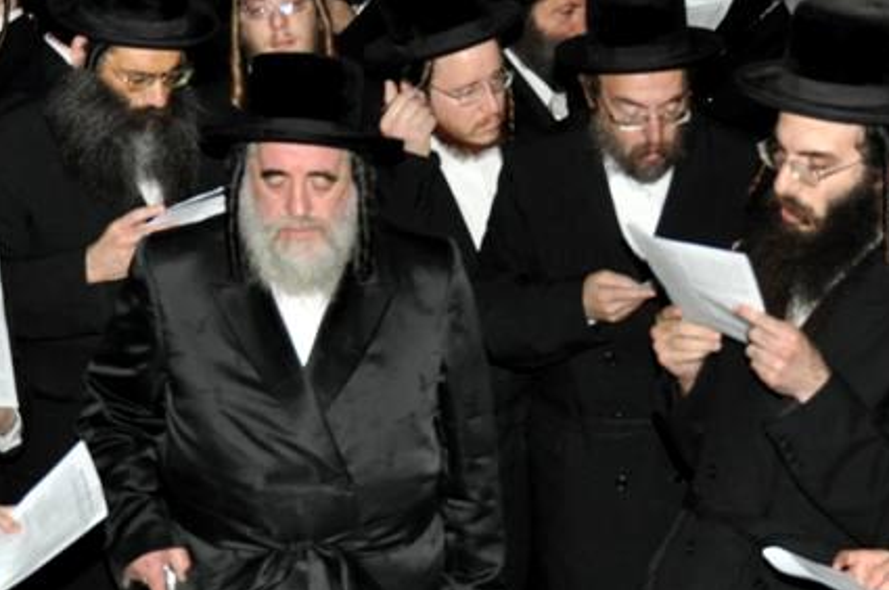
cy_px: 408
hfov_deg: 21.7
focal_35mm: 94
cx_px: 448
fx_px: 2318
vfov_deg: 14.5
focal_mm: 26
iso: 800
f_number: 4
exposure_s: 1/60
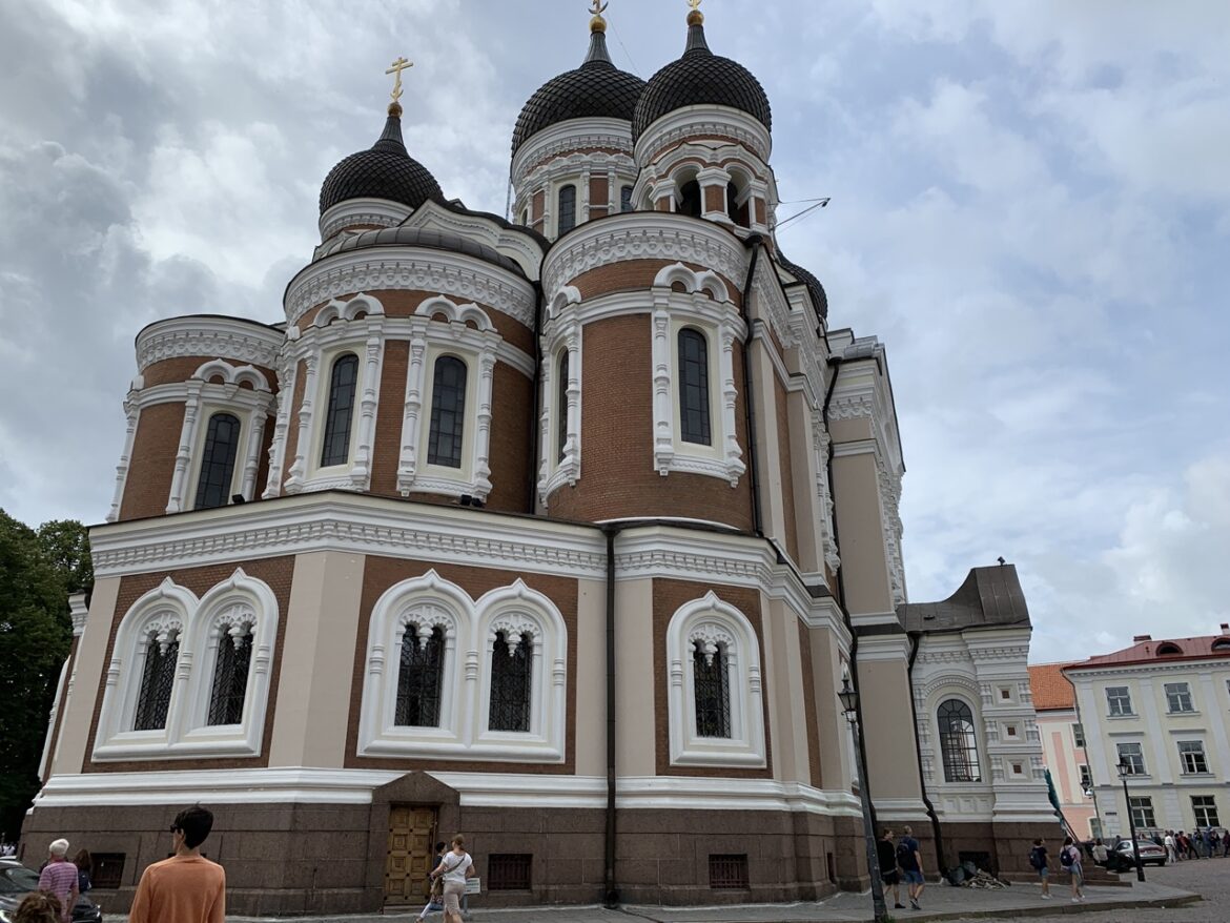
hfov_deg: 67.3
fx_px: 924
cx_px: 615
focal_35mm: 26
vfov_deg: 53.1
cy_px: 462
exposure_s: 1/2994
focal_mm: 4.25
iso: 25
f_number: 1.8
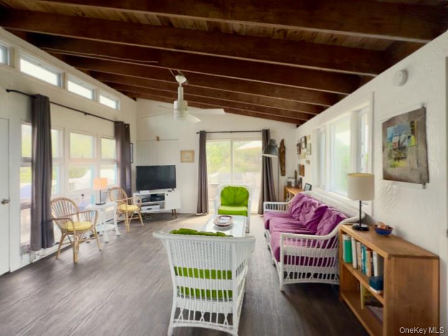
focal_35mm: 14
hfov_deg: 102.1
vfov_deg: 85.7
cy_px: 168
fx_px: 181
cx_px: 224
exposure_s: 1/120
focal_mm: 2.2
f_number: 2.2
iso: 125
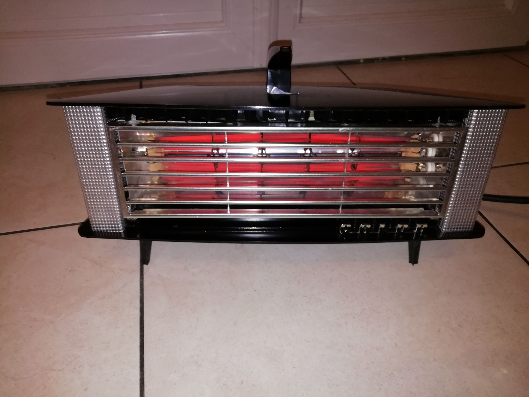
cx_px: 264
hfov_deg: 67.3
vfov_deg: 53.1
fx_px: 397
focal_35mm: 26
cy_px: 198
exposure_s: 1/33.3
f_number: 2.2
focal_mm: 3.21
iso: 80
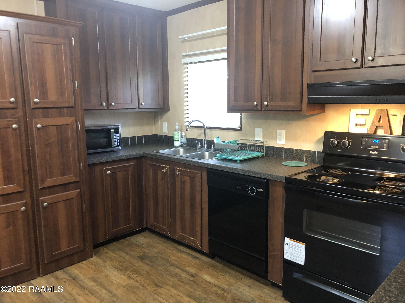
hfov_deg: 63.4
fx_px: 328
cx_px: 202
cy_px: 152
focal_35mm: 28
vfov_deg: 49.7
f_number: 1.8
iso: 100
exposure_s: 1/7
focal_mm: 3.99
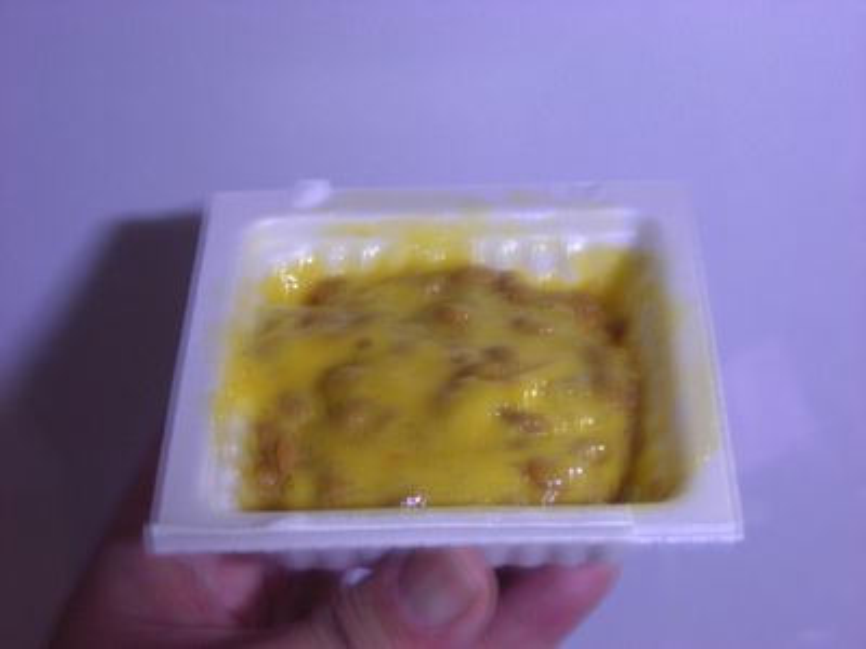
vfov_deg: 19.1
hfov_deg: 25.3
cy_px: 324
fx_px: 1926
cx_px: 433
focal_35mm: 77
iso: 200
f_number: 4.2
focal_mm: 12.7
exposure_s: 1/3.7
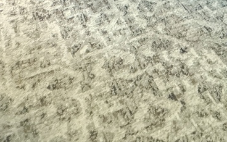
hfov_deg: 35.1
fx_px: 359
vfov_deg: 15.4
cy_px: -177
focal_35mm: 58
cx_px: 123
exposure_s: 1/60
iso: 500
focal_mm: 2.22
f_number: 2.2
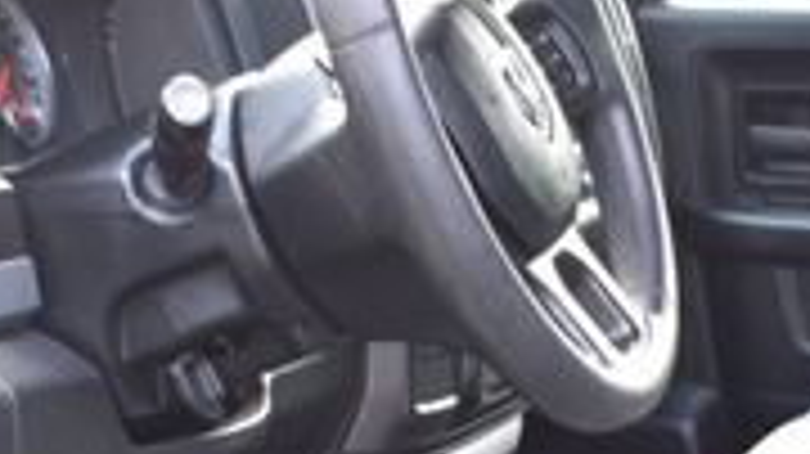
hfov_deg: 16.0
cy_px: 652
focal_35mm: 134
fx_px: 2876
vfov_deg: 8.8
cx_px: 482
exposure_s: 1/20
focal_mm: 24
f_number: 6.3
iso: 400
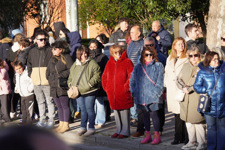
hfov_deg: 15.0
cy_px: 75
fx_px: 853
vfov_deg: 10.0
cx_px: 112
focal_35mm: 136
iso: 100
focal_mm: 91
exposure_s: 1/200
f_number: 5.6
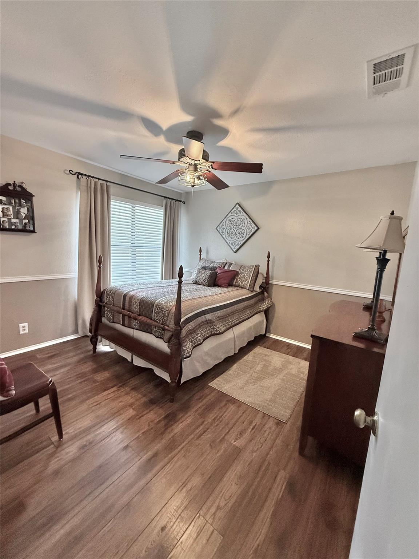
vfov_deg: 102.1
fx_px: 226
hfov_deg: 85.7
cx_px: 210
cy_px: 280
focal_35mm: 14
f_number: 2.2
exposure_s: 1/120
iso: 400
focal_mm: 2.22
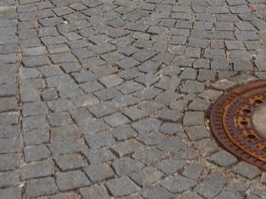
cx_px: 134
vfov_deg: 12.2
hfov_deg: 18.9
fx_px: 799
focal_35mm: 104
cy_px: -228
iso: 32
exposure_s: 1/306
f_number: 1.8
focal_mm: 5.23
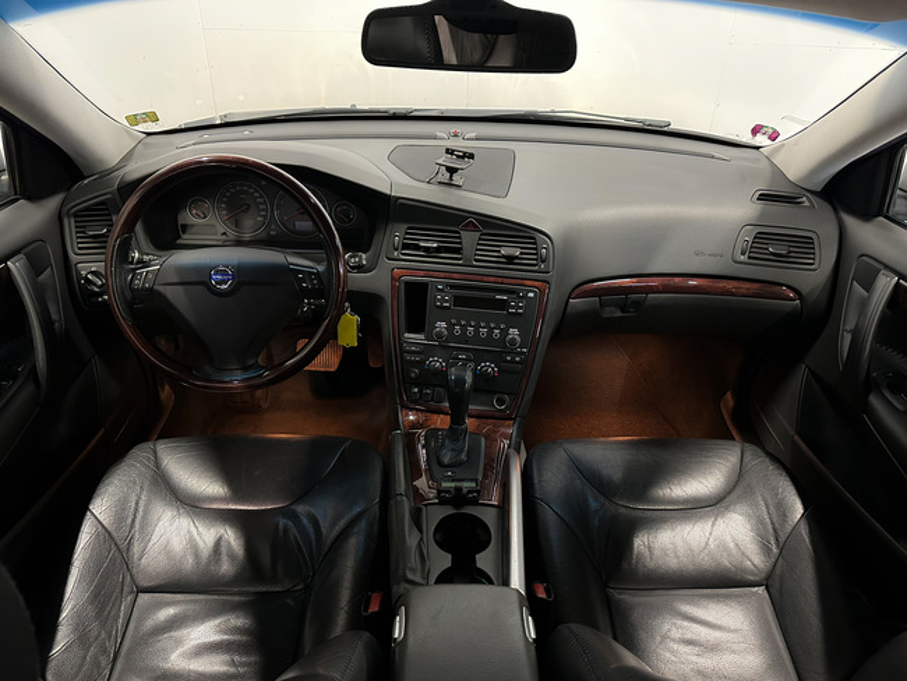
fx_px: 629
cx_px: 454
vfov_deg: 56.8
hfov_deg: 71.6
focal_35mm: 24
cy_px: 340
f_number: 1.8
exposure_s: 1/35
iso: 1000
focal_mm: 6.86
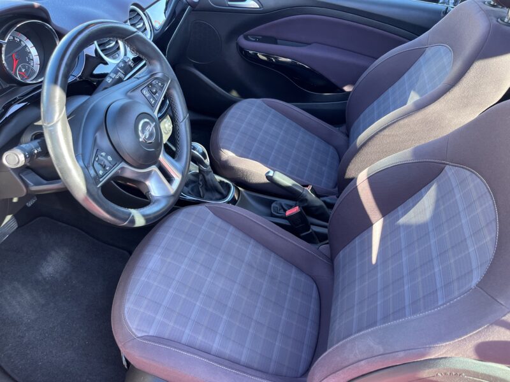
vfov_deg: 53.1
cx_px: 255
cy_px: 191
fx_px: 383
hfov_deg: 67.3
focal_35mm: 26
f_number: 1.6
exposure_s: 1/121
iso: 100
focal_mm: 5.1
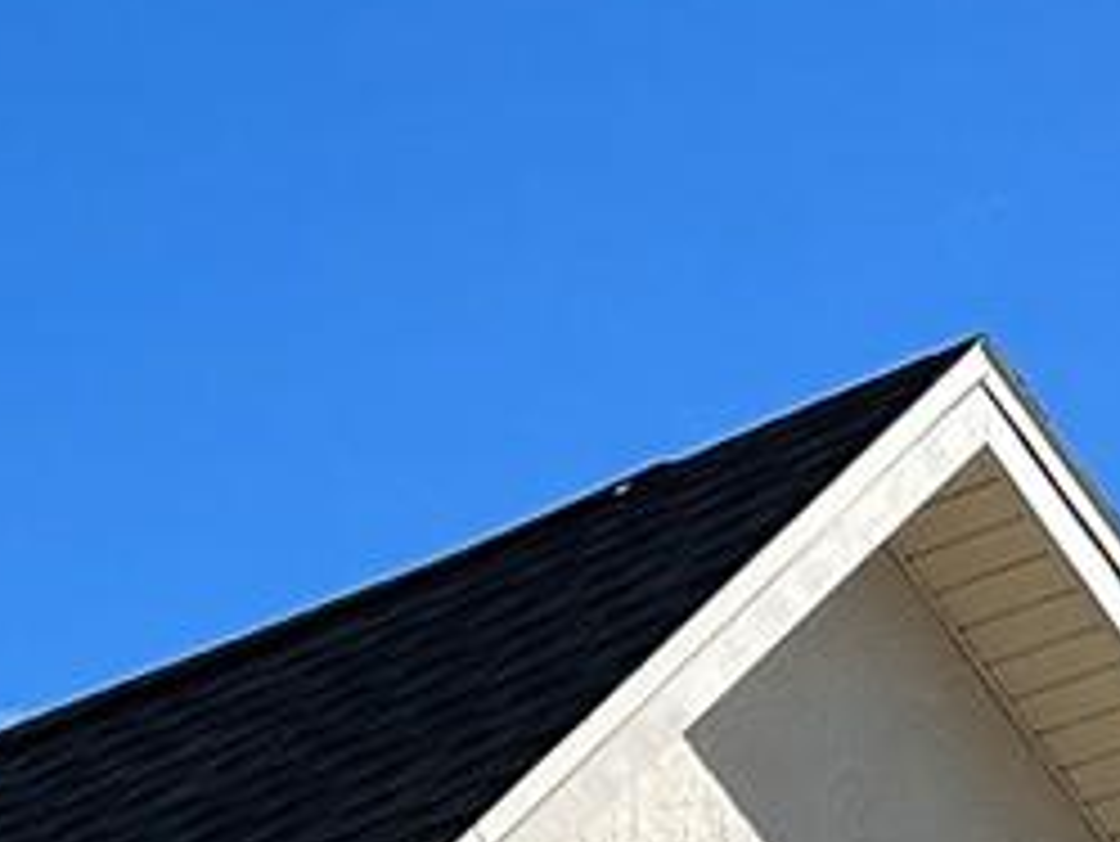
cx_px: -2015
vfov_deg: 8.3
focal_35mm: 154
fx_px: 4985
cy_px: 2422
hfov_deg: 10.2
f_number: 1.78
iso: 80
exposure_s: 1/3247
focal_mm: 6.86
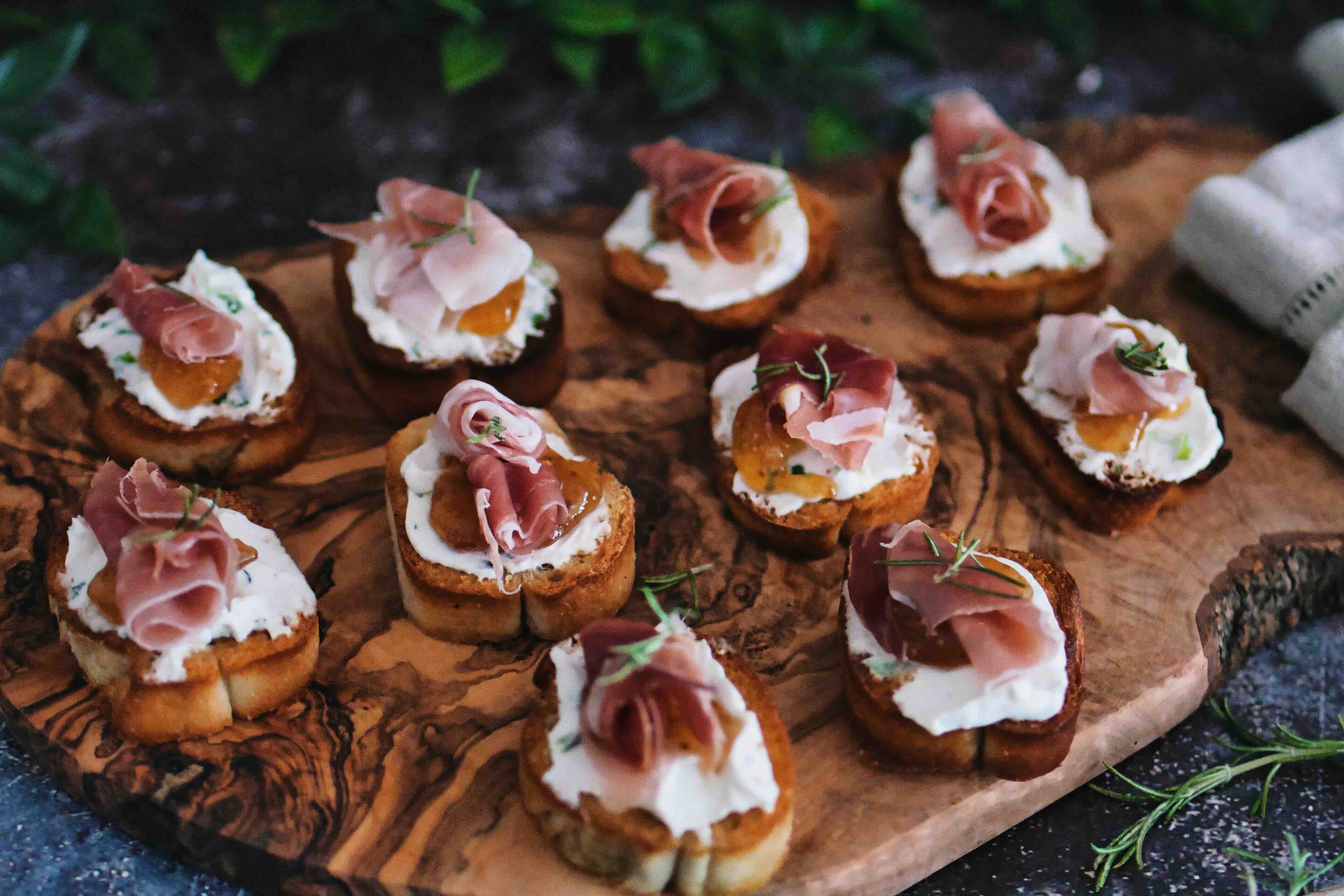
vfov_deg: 19.2
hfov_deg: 28.5
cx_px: 673
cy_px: 451
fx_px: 2650
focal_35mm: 71
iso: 4500
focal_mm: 35
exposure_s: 1/80
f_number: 1.8
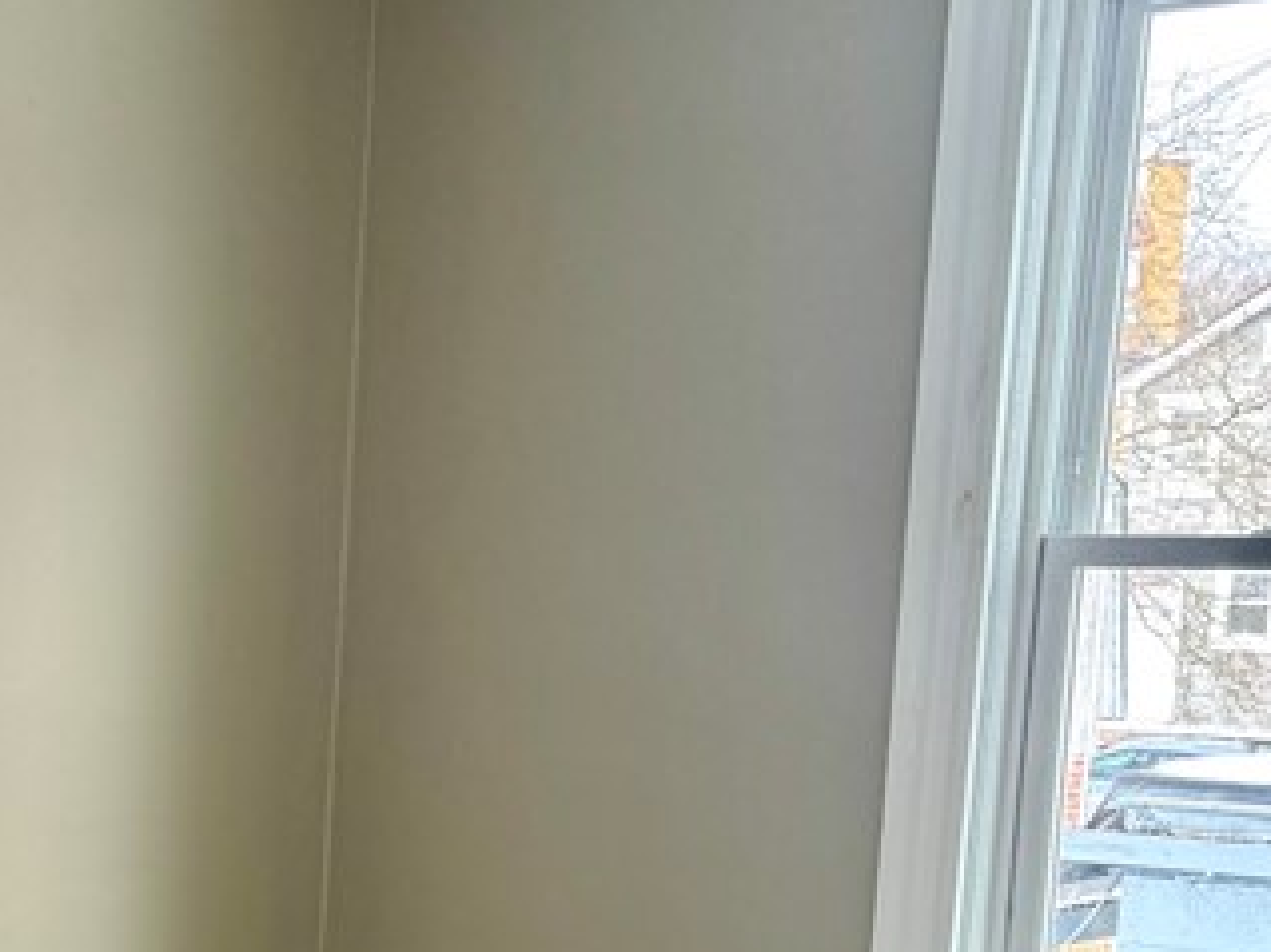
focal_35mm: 77
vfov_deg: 18.5
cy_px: 996
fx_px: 2826
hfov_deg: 23.2
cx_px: -259
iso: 80
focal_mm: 6.76
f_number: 1.78
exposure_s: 1/161
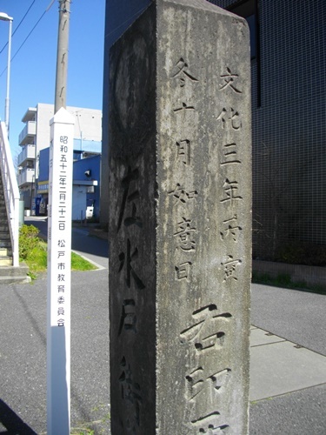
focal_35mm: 32
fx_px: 402
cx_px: 163
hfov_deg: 44.2
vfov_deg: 56.8
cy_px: 218
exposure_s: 1/1000
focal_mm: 5.7
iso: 100
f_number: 2.9
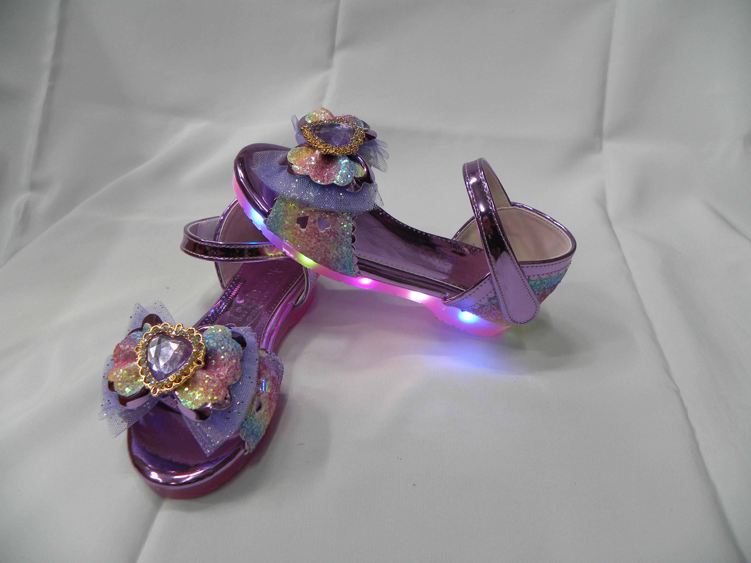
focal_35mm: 26
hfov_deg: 67.3
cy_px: 282
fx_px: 564
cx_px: 376
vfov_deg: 53.1
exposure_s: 1/67.2
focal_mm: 4.6
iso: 157
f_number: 2.8
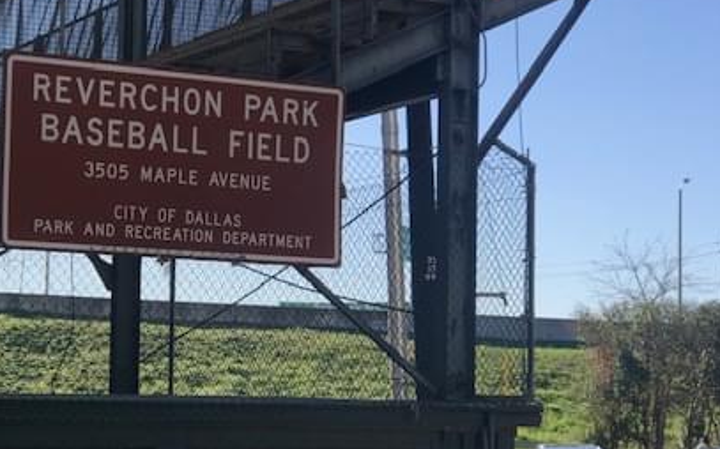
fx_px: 1863
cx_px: 161
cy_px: 285
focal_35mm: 95
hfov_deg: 21.6
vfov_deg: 13.7
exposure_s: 1/606
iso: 20
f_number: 2.8
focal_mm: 6.6
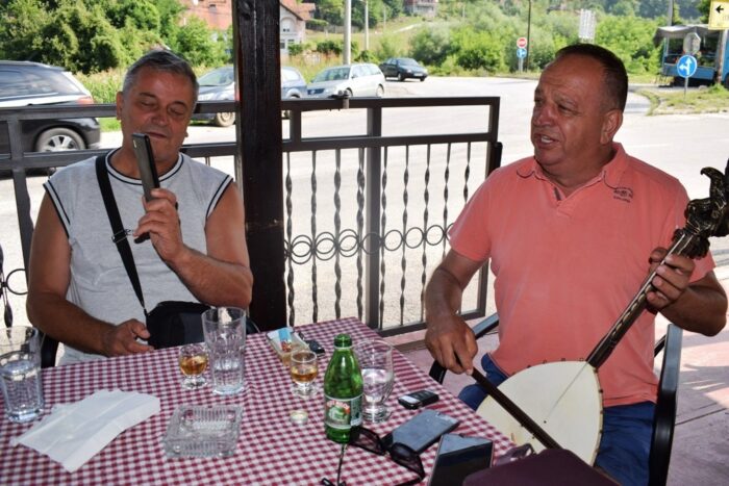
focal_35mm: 32
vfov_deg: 41.7
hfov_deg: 59.5
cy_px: 243
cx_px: 364
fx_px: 638
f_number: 6.3
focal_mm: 21
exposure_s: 1/160
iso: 100
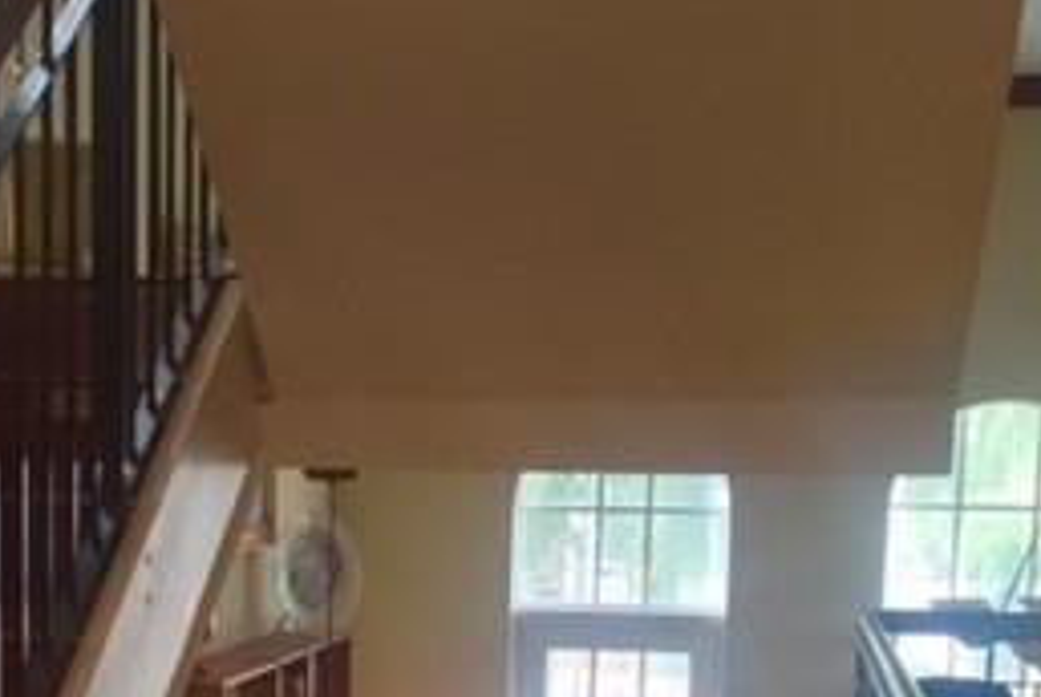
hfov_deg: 26.6
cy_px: 831
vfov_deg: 17.4
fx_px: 2171
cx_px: 267
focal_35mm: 75
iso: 160
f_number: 2.2
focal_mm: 4.15
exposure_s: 1/30
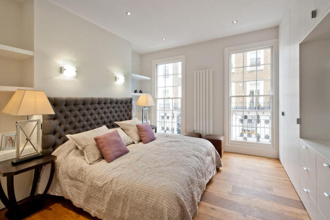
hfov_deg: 96.7
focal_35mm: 16
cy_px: 104
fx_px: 147
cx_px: 167
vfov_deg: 73.7
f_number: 13
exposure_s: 1/2.5
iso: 200
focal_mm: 15
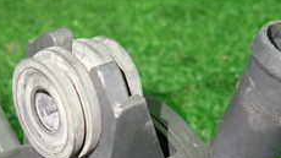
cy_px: 233
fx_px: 529
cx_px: 101
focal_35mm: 71
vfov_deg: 15.7
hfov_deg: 29.6
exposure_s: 1/30
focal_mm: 4.5
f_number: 2
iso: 250
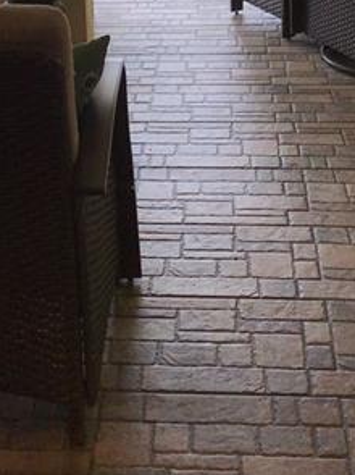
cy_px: -10
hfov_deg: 18.1
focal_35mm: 81
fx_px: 1109
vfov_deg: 23.1
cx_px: 126
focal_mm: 3.3
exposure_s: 1/60
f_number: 2.4
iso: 32
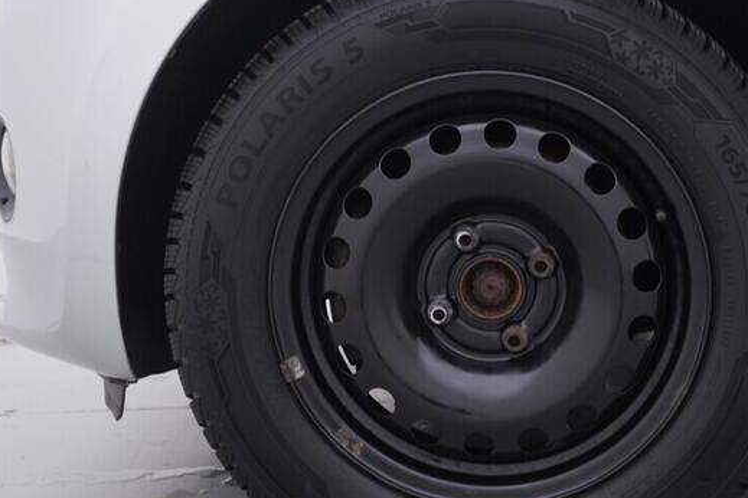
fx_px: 1475
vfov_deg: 19.2
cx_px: 520
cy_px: 196
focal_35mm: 71
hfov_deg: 28.2
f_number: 3.5
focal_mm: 24
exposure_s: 1/60
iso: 125
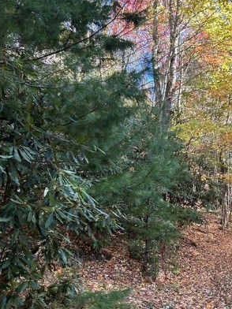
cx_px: 170
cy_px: 195
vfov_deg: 37.2
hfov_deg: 28.2
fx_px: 456
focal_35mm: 51
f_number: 1.5
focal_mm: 5.7
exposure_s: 1/130
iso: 40
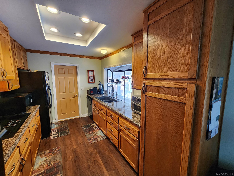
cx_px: 117
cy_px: 88
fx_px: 88
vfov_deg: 89.9
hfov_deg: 106.2
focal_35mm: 13
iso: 320
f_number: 2.2
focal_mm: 2.2
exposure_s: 1/60
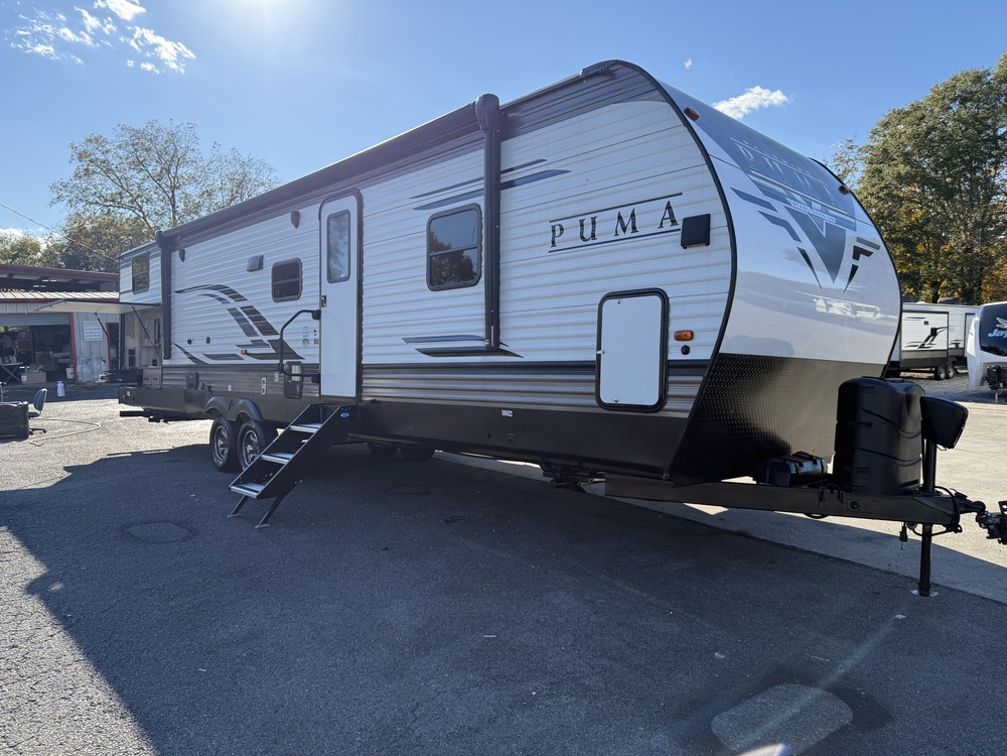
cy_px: 378
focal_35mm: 24
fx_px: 698
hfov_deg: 71.6
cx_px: 504
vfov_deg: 56.8
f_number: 1.78
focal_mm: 6.76
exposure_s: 1/2703
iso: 100
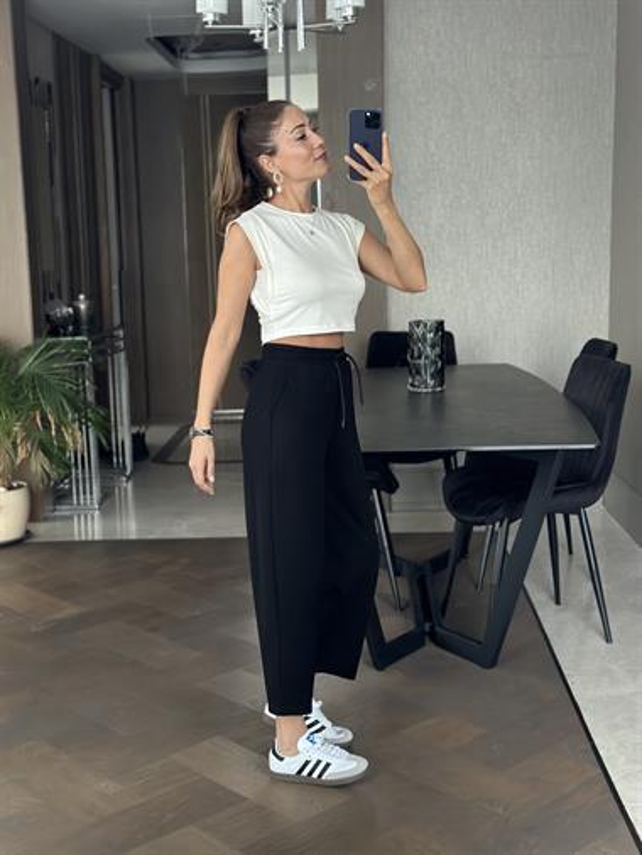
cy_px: 428
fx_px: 1186
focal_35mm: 48
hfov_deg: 30.3
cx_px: 321
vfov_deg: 39.6
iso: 400
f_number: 1.78
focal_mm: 6.86
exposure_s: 1/40
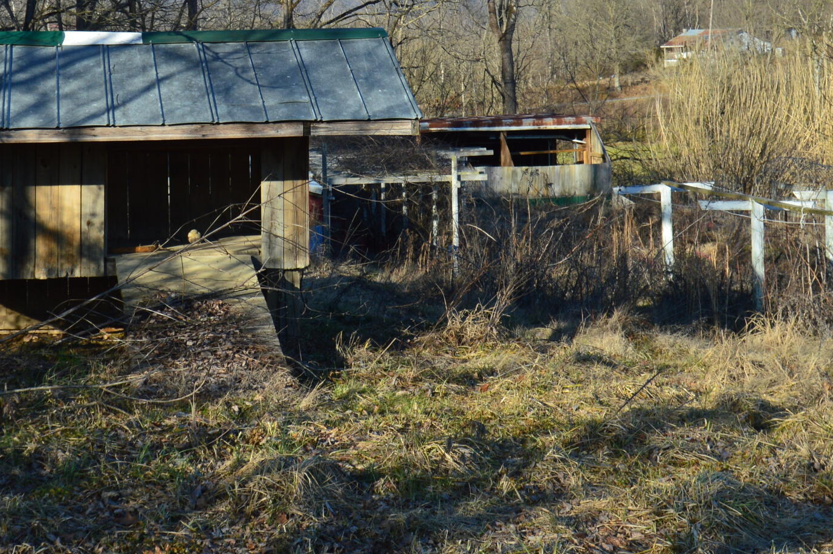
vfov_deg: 17.8
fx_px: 1736
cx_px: 332
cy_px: 41
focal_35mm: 75
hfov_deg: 26.9
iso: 100
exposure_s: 1/200
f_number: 8
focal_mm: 23
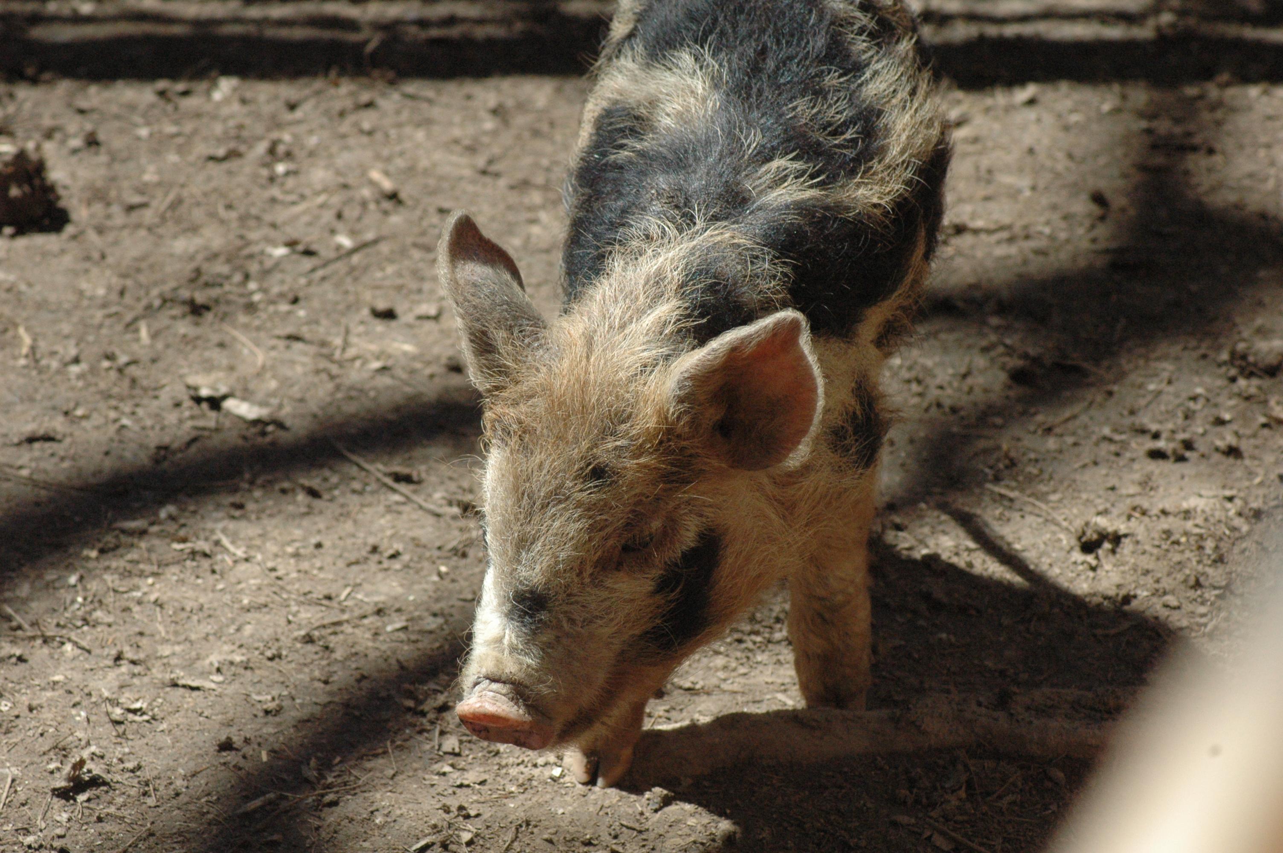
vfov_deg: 6.8
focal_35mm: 202
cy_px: 426
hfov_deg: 10.2
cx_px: 642
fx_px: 7210
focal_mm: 135
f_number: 9
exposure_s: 1/1250
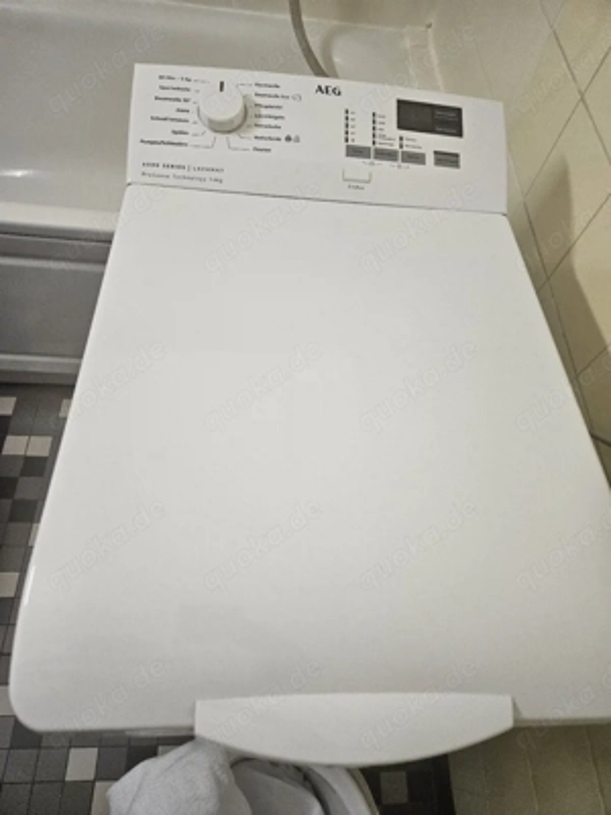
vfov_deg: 73.9
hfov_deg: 58.9
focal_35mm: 23
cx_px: 306
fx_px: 541
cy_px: 408
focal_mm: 5.4
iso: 250
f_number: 1.8
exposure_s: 1/101
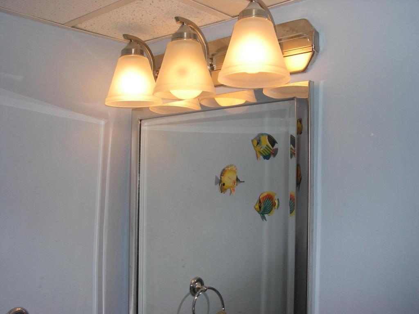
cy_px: 157
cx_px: 210
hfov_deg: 49.0
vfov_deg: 37.7
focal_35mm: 38
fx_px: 460
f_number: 7.6
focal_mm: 8
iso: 100
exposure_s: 1/90.8
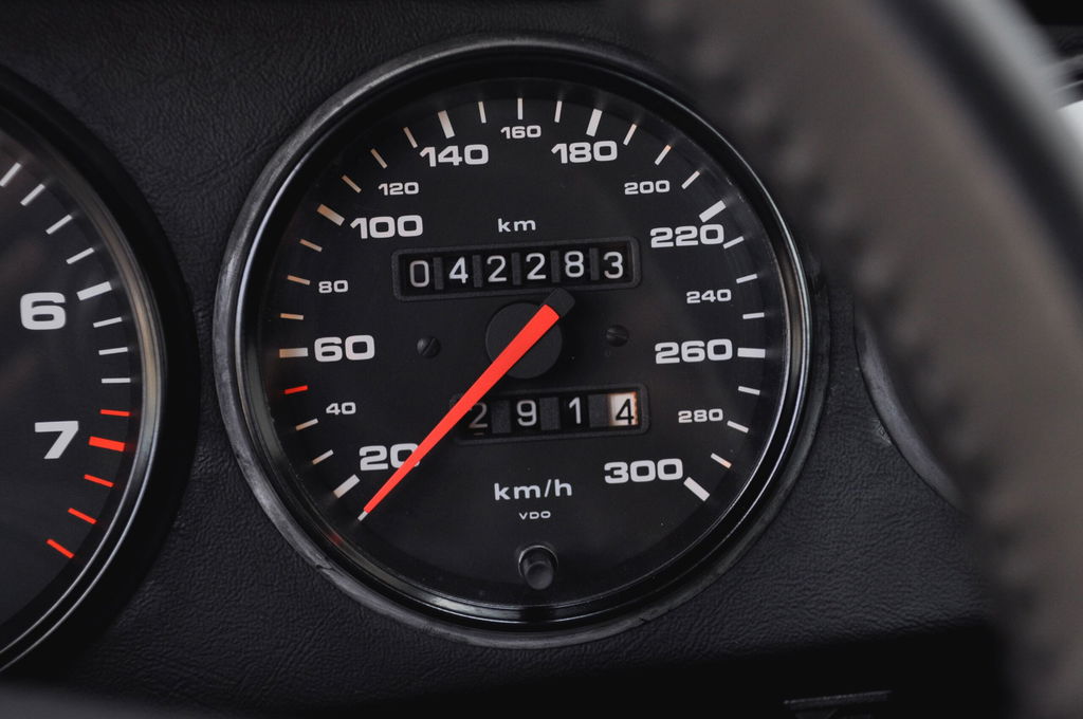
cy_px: 360
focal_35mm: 75
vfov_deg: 18.1
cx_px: 542
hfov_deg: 27.0
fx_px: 2253
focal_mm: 50
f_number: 4.8
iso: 500
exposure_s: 1/40
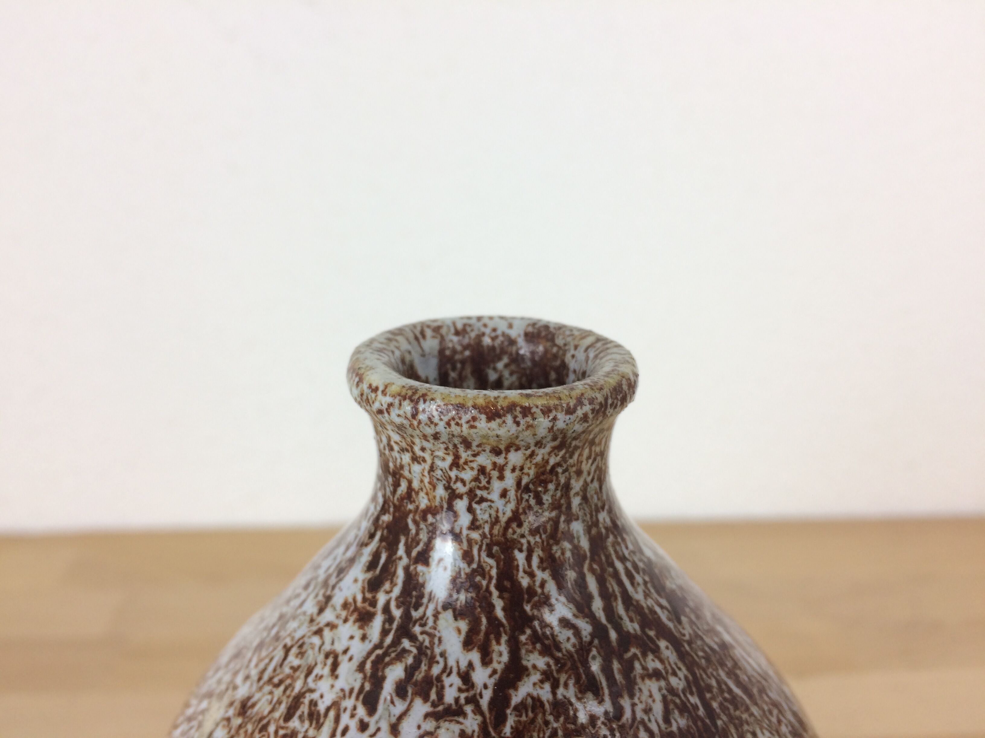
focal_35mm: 29
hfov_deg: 61.7
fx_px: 825
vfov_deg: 48.2
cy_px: 369
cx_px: 492
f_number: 2.2
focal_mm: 4.15
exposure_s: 1/50
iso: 32
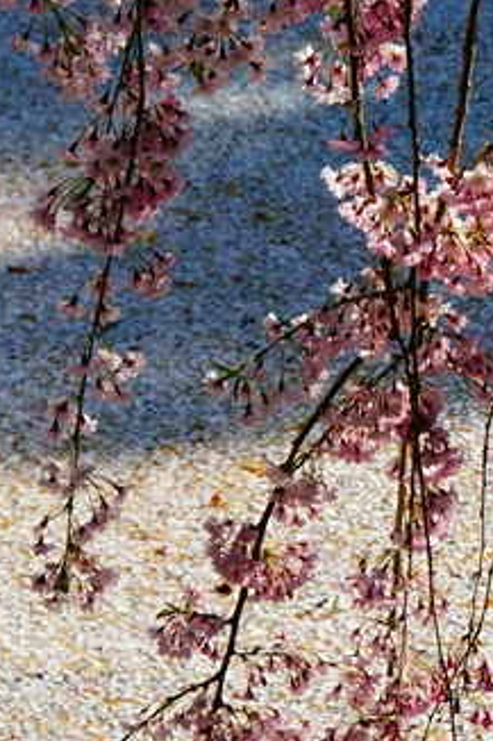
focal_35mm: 271
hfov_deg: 5.1
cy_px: 414
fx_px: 5572
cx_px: 507
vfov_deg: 7.6
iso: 100
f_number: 10
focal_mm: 73.6
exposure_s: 1/160
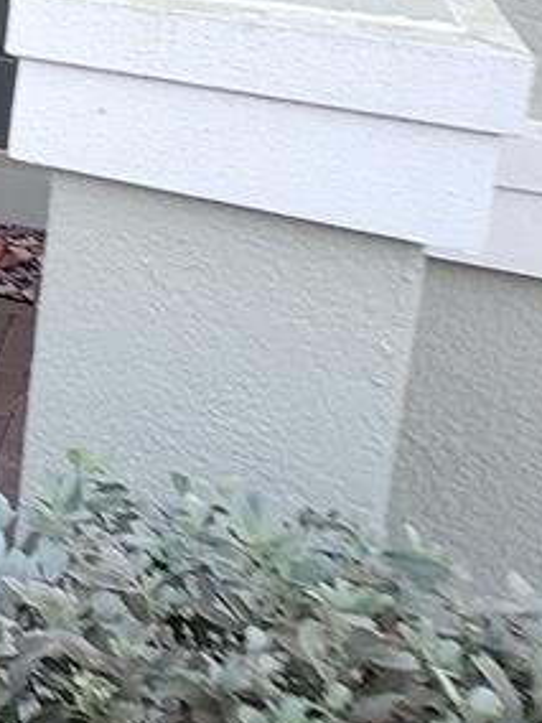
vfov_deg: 30.7
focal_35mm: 55
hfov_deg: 18.4
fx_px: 1148
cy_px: -97
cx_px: -519
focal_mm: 2.2
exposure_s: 1/60
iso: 250
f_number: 2.2
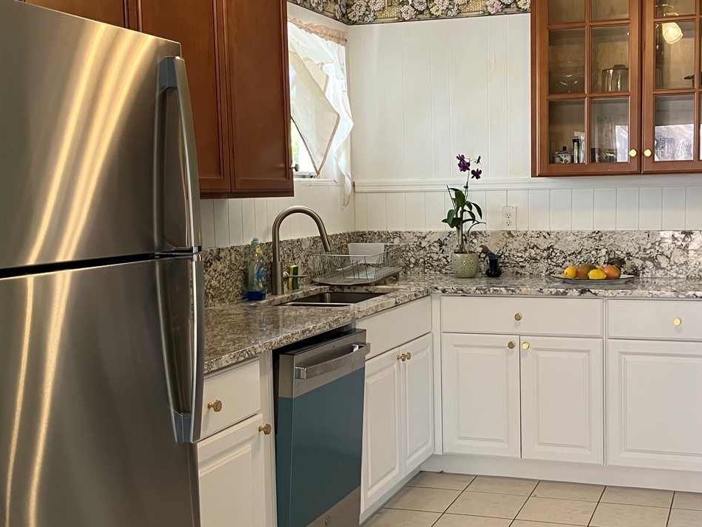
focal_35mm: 47
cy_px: 283
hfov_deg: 40.1
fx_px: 953
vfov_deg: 30.9
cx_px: 449
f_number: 1.8
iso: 100
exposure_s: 1/60
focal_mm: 3.99
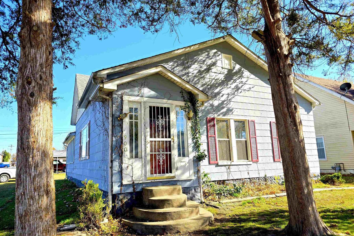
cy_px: 126
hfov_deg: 73.7
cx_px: 177
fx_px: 236
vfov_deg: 53.1
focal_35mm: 24
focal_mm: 6.3
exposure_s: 1/201
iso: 12
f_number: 1.7
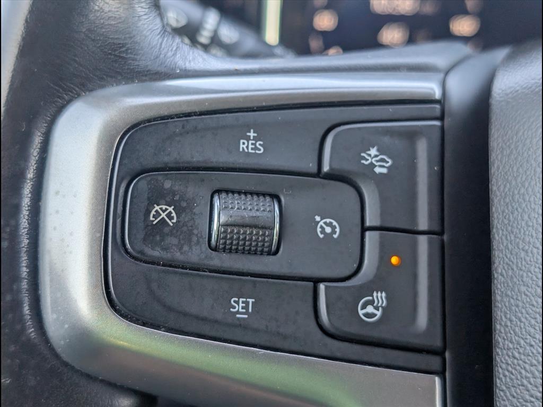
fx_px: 769
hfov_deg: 38.9
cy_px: 204
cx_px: 272
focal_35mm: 49
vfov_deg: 29.7
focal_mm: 6.9
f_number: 1.68
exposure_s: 1/83.3
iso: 33
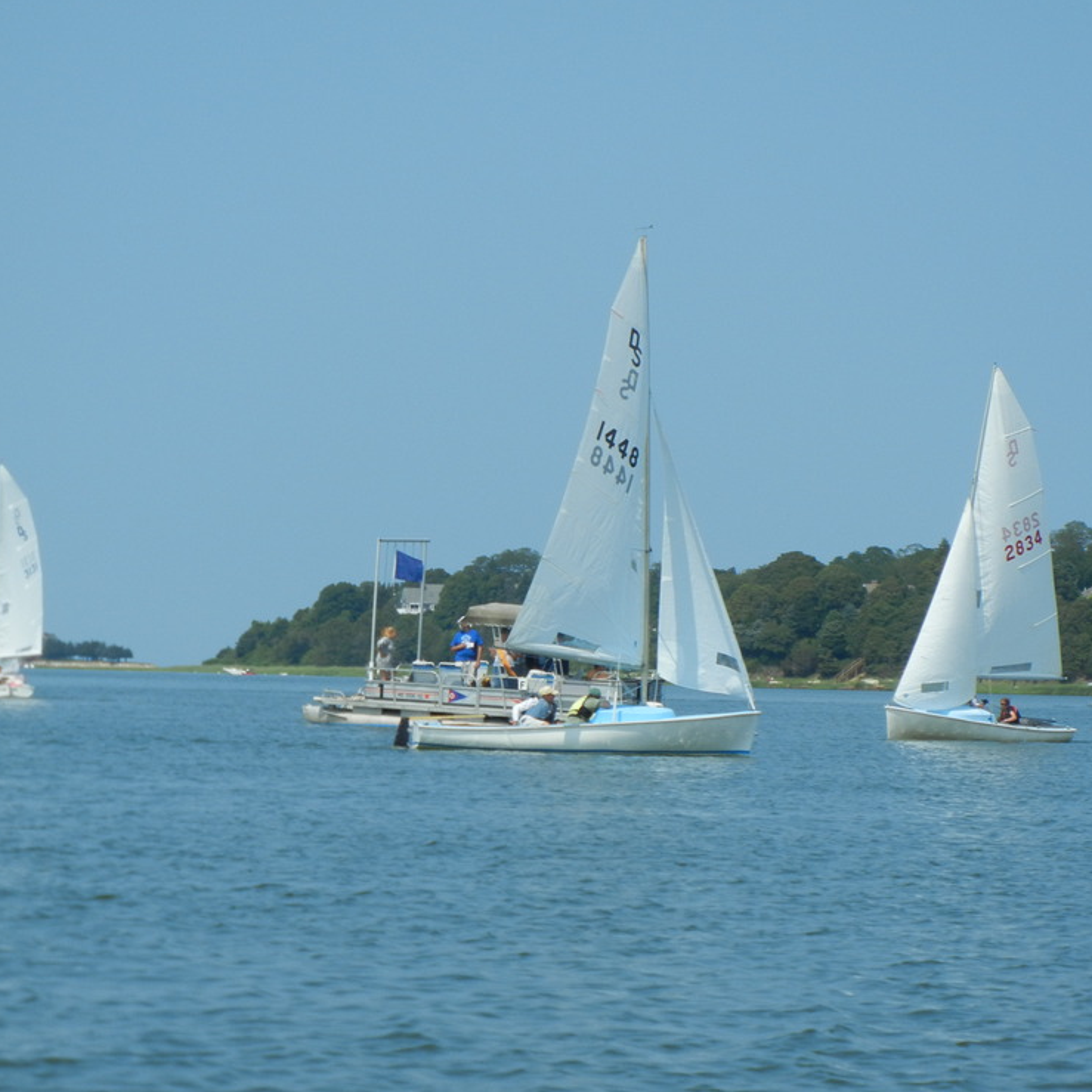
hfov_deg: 10.7
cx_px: 625
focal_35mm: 163
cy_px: 563
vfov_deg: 10.7
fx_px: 5818
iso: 160
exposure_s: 1/310
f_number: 9.2
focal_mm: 24
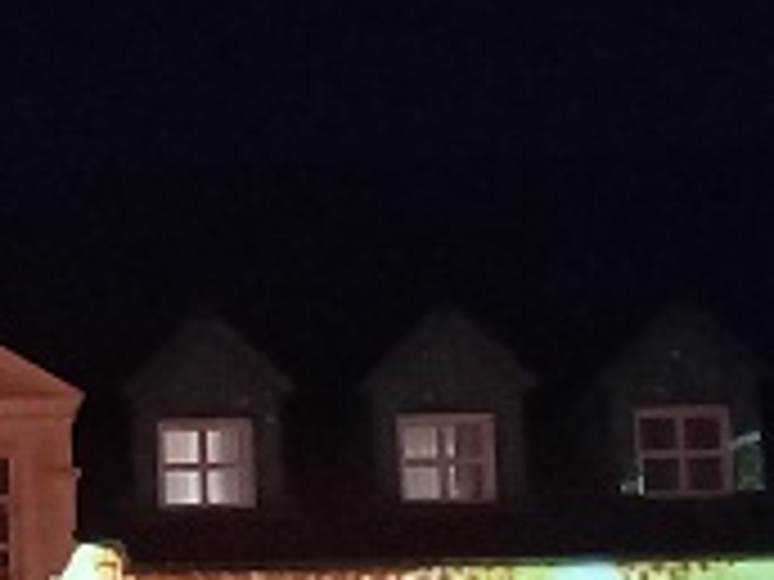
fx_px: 2079
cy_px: 1070
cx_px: -342
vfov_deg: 14.0
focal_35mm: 93
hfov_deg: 18.9
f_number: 1.8
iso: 5000
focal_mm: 4.65
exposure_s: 1/16.7
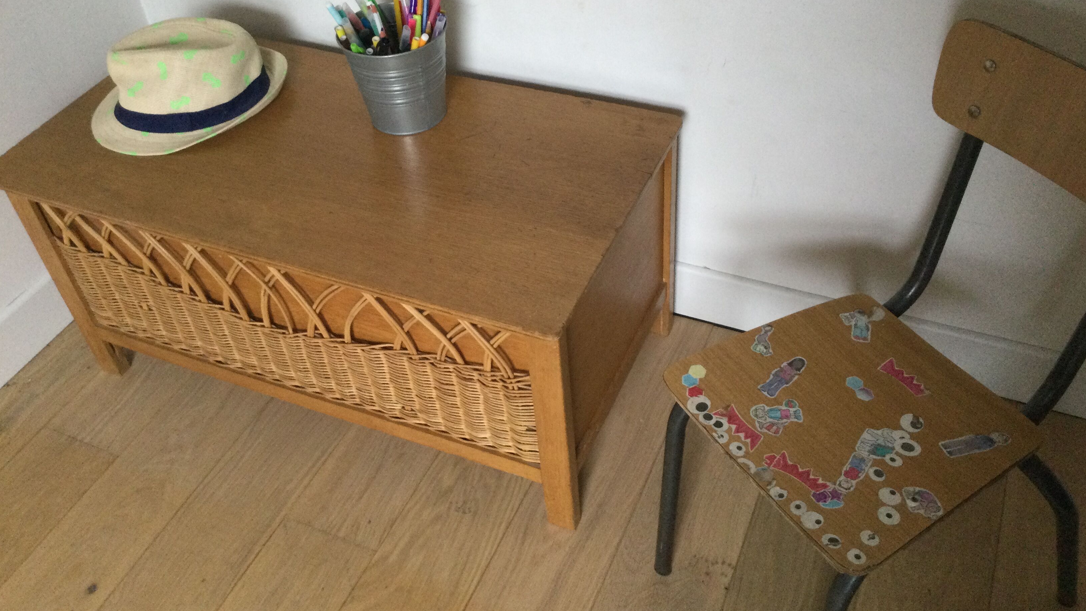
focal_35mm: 34
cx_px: 545
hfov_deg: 58.0
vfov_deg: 34.6
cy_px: 268
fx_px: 979
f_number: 2.4
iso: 160
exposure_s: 1/33
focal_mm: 3.3
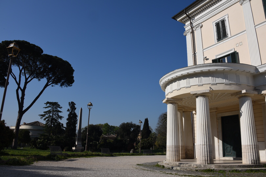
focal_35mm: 28
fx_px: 207
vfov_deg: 46.4
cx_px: 133
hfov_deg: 65.5
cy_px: 88
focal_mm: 28
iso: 63
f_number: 14
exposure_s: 1/125
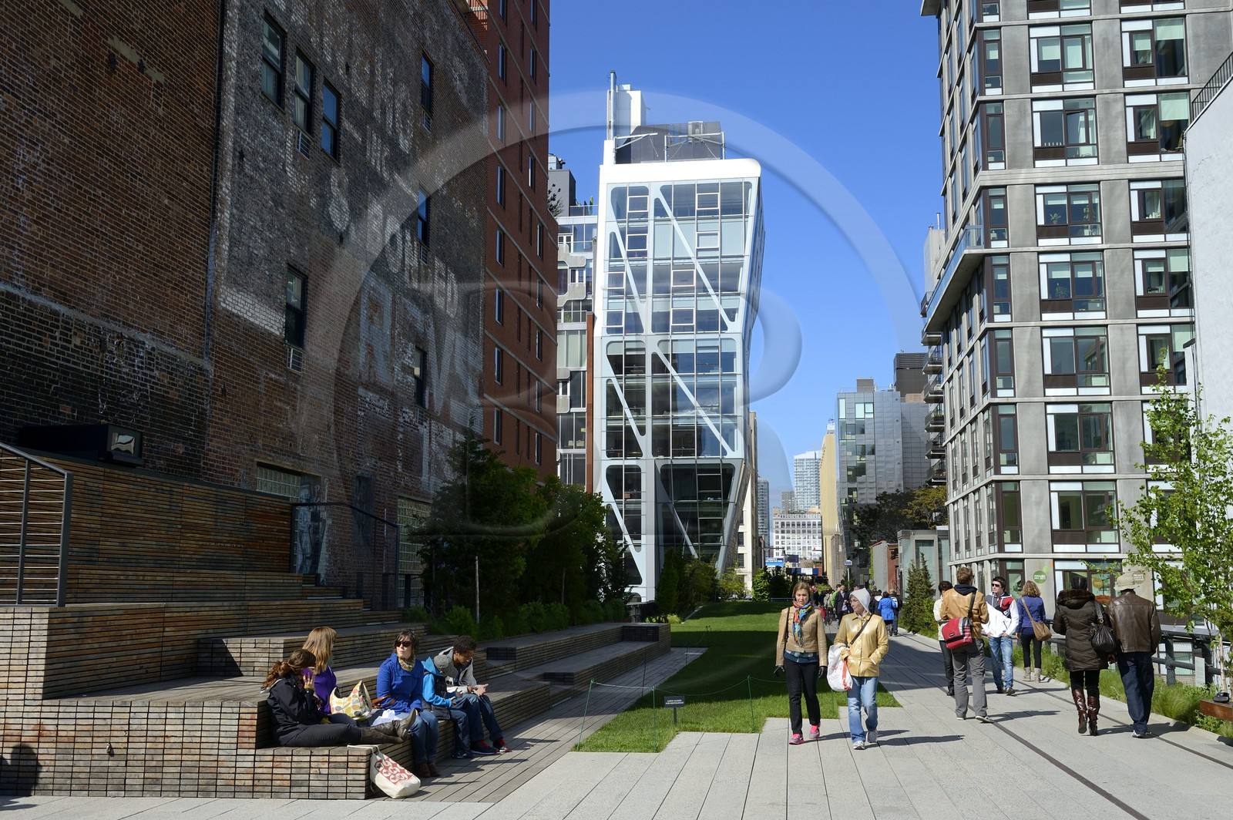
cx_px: 616
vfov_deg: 36.8
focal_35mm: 36
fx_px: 1232
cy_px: 410
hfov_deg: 53.2
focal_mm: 36
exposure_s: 1/320
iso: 200
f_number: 10
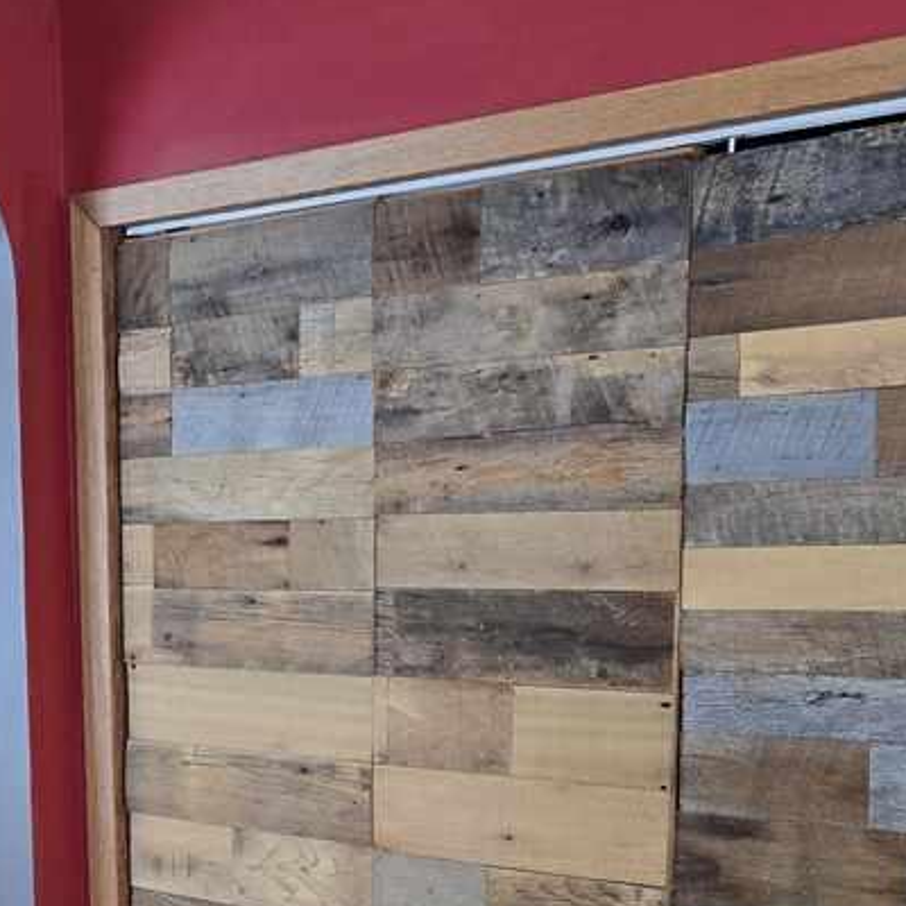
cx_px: -100
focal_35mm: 65
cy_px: 750
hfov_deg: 24.6
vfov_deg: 25.9
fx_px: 1925
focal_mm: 6.3
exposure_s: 1/120
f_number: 1.7
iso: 320
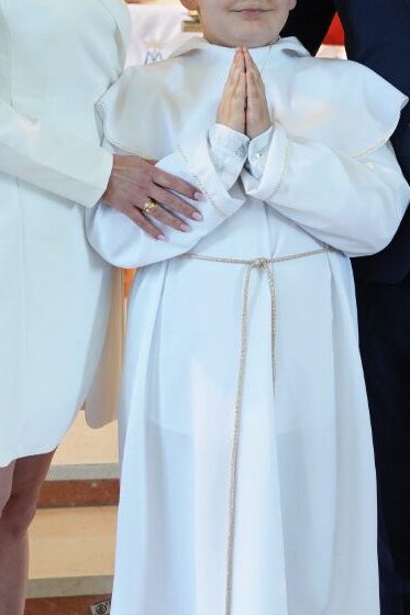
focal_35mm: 100
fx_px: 1707
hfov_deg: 13.7
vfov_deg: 20.4
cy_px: 219
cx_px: 297
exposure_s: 1/100
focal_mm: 43
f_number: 4
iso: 2000
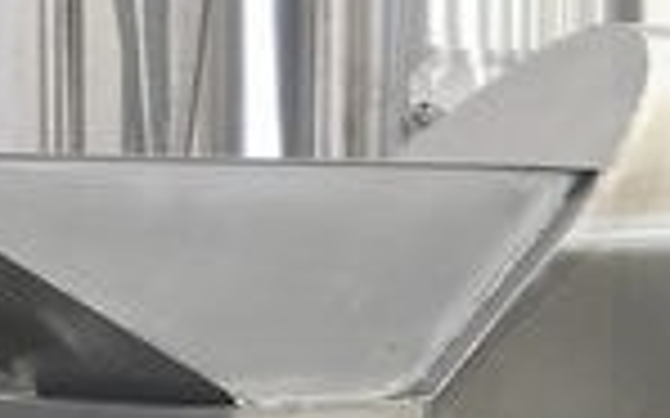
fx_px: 2829
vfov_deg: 8.5
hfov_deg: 12.0
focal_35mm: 155
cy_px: 162
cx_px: 1362
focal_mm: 4.15
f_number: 2.2
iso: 32
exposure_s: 1/33
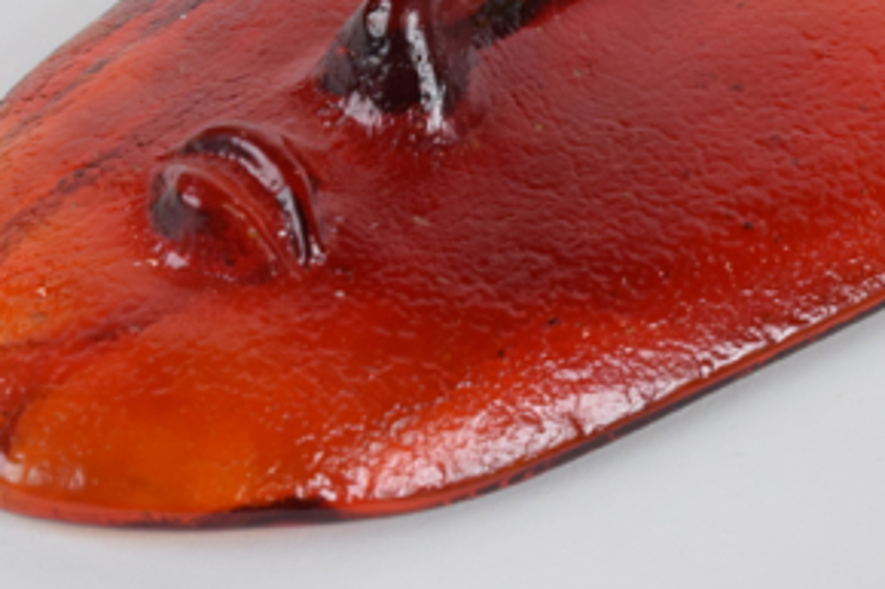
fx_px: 4474
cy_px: 56
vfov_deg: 7.5
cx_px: 604
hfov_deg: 11.3
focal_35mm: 182
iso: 800
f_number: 10
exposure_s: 1/125
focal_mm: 55
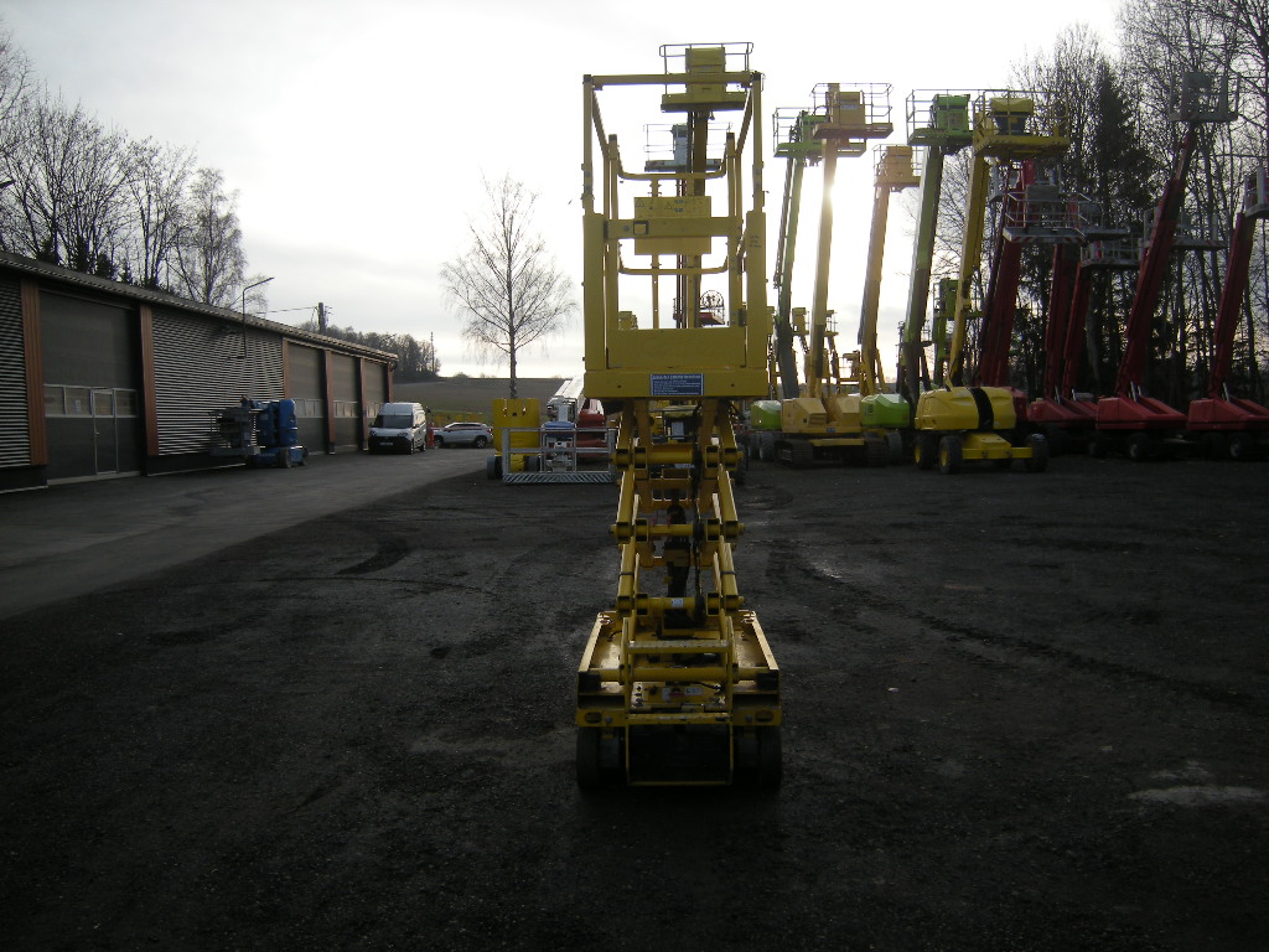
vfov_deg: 49.7
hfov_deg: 63.4
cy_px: 476
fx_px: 1026
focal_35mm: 28
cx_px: 634
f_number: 2.8
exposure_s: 1/516
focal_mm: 4.7
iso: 64
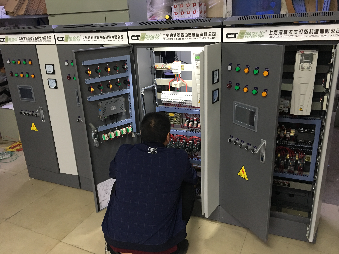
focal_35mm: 29
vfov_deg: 48.2
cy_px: 127
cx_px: 170
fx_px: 284
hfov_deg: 61.7
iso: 100
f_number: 2.2
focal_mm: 4.15
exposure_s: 1/10
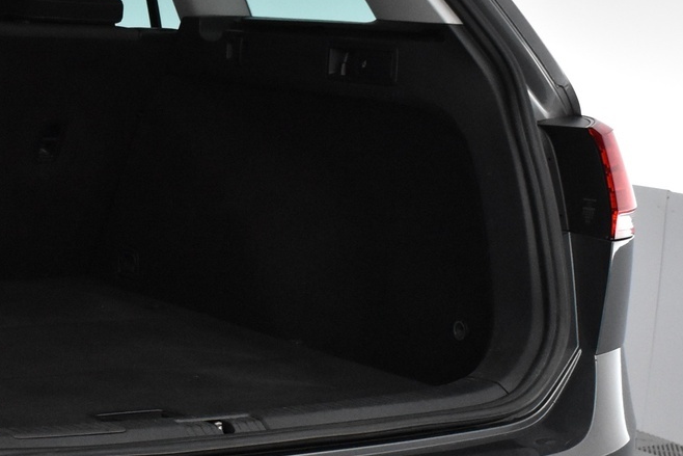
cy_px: 236
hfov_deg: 20.5
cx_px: -6
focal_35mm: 96
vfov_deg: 14.3
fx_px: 1822
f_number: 5.6
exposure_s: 1/125
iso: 3200
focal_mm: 26
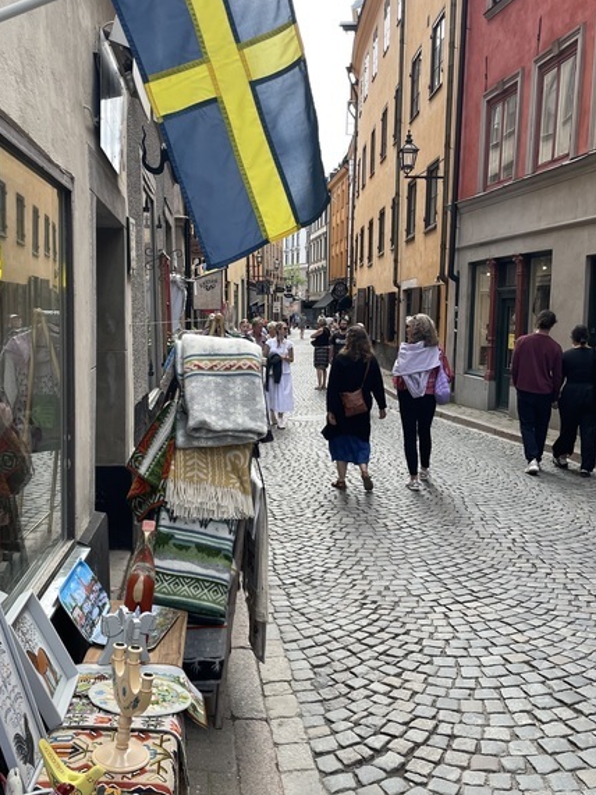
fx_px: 804
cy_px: 397
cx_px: 287
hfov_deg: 40.7
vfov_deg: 52.6
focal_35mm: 35
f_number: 1.6
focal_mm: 4.2
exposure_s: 1/275
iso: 32
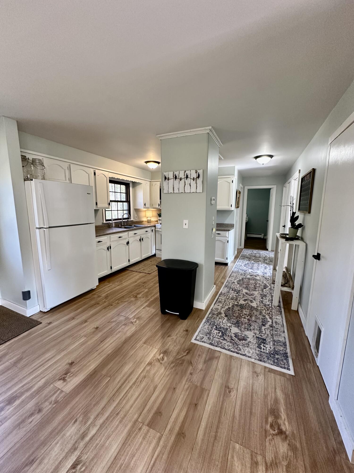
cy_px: 236
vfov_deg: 102.1
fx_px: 191
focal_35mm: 14
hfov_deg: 85.7
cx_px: 177
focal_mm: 2.22
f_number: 2.2
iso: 250
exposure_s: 1/120
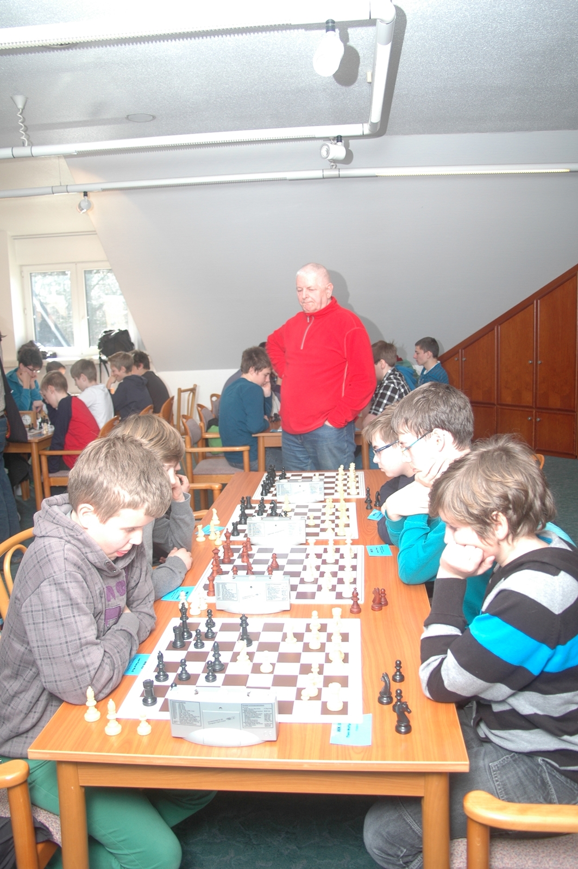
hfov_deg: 43.5
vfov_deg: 62.0
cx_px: 289
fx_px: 724
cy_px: 434
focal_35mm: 30
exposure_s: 1/60
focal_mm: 20
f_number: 4
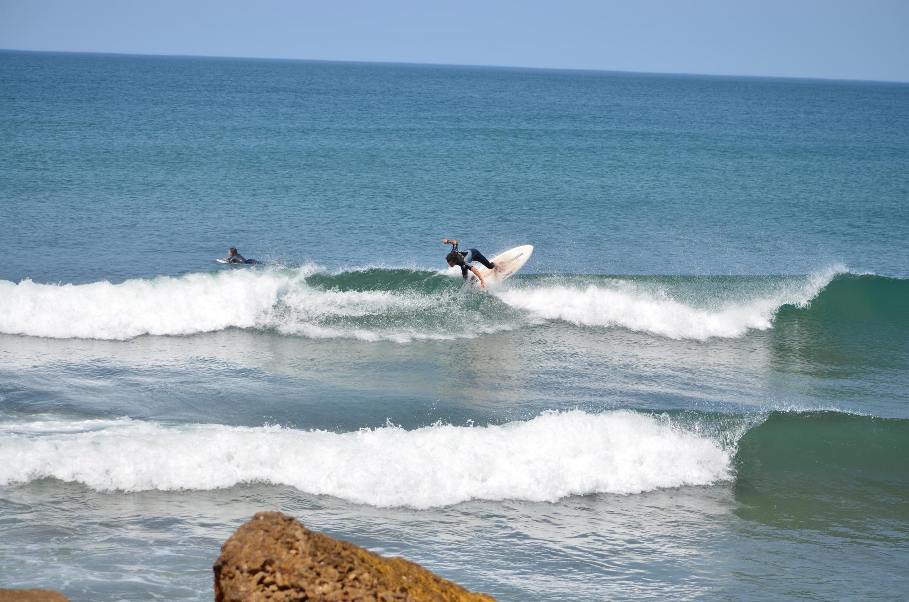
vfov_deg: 12.6
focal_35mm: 108
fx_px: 2722
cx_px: 454
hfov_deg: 19.0
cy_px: 301
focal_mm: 72
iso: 100
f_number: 7.1
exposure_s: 1/1000
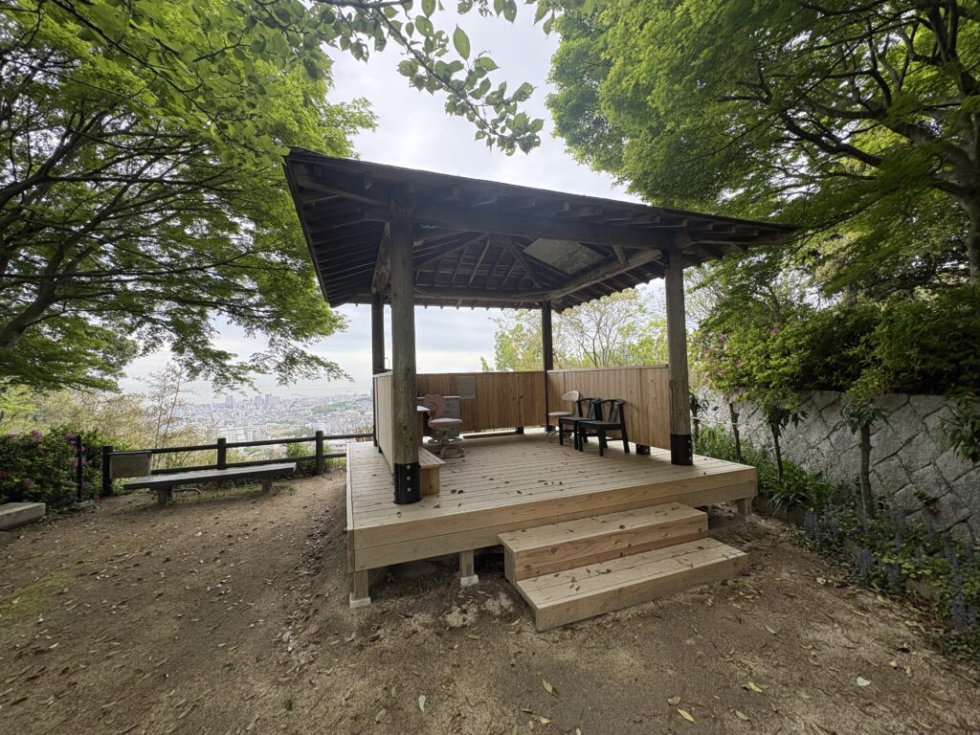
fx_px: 396
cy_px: 368
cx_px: 490
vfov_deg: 85.7
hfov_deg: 102.1
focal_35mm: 14
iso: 40
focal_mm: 2.22
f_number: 2.2
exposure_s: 1/99
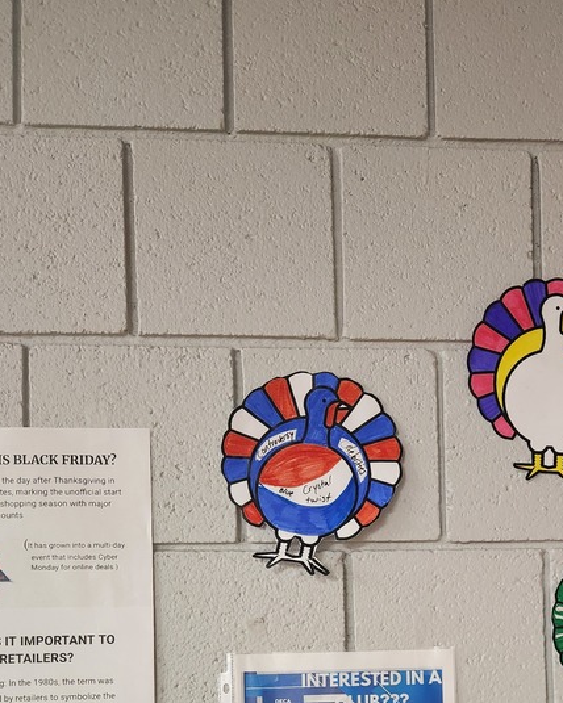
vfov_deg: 39.5
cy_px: 644
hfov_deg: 34.3
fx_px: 896
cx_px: 413
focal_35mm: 43
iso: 800
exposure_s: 1/60
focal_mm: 5.4
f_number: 1.8
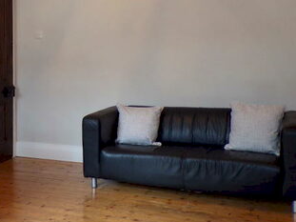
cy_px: 75
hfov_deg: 34.7
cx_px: 68
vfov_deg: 26.9
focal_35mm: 54
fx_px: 462
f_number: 3
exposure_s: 1/34
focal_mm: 4.3
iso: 125
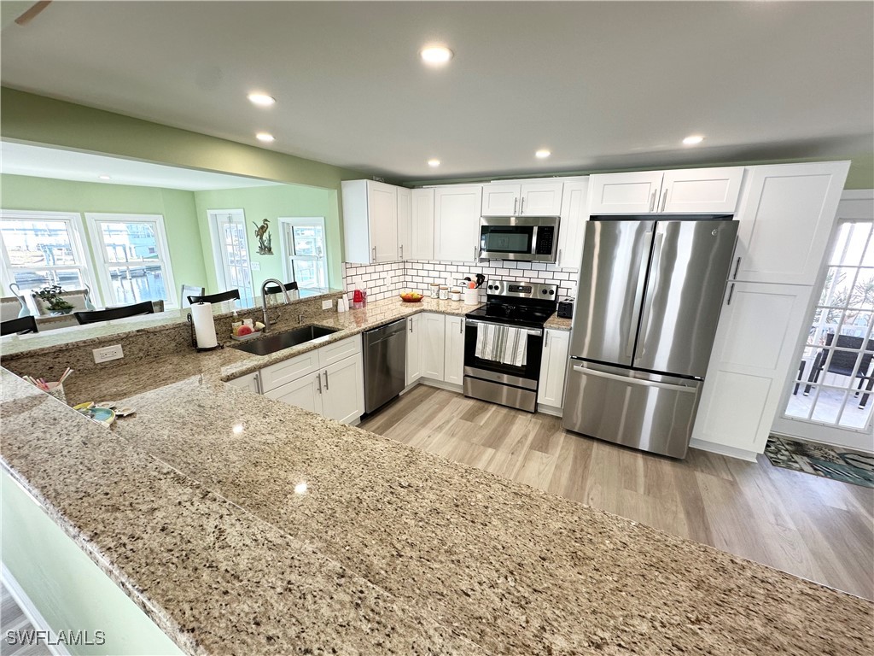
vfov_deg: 85.7
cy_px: 328
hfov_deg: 102.1
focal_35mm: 14
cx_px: 437
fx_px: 353
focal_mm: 2.22
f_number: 2.2
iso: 100
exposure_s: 1/120
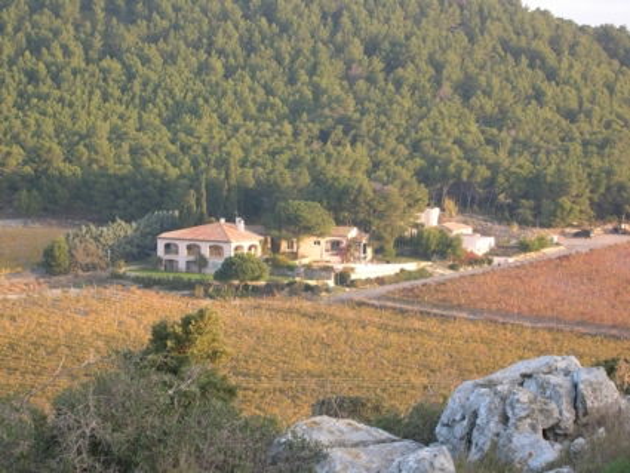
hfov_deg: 17.3
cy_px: 236
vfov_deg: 13.0
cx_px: 315
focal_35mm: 114
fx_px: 2075
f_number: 4.9
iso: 100
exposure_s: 1/49.5
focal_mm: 24
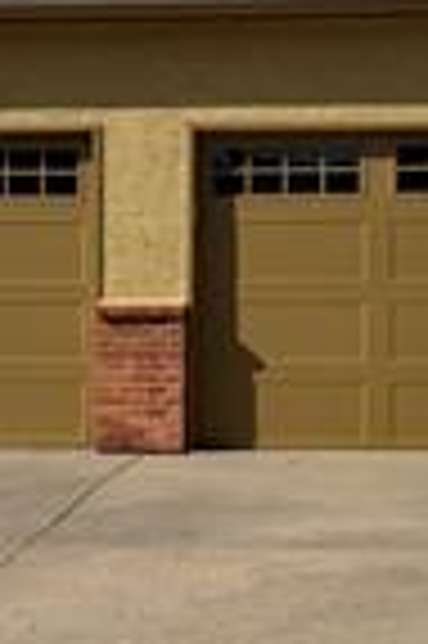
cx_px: 180
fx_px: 2002
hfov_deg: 12.2
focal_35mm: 112
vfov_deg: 18.3
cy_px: 385
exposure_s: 1/7937
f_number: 1.78
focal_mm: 6.76
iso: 80
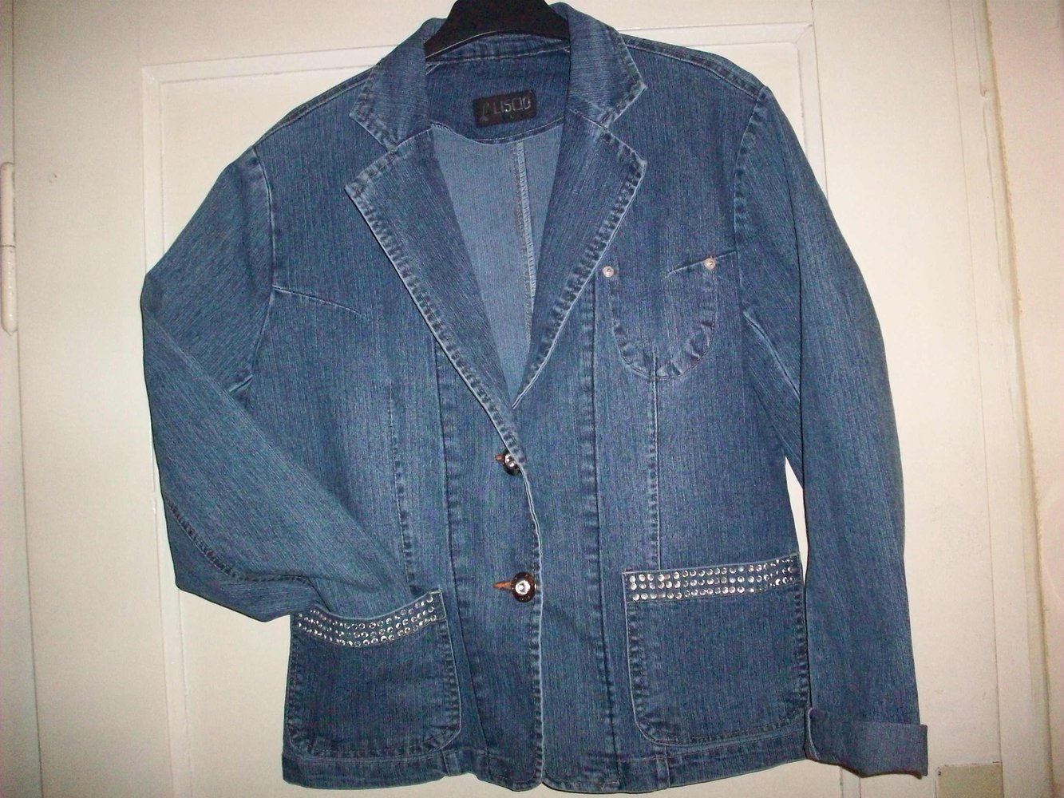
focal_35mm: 37
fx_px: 1137
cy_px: 399
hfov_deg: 50.1
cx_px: 532
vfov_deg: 38.7
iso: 400
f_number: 2.8
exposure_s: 1/128
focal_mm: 6.2
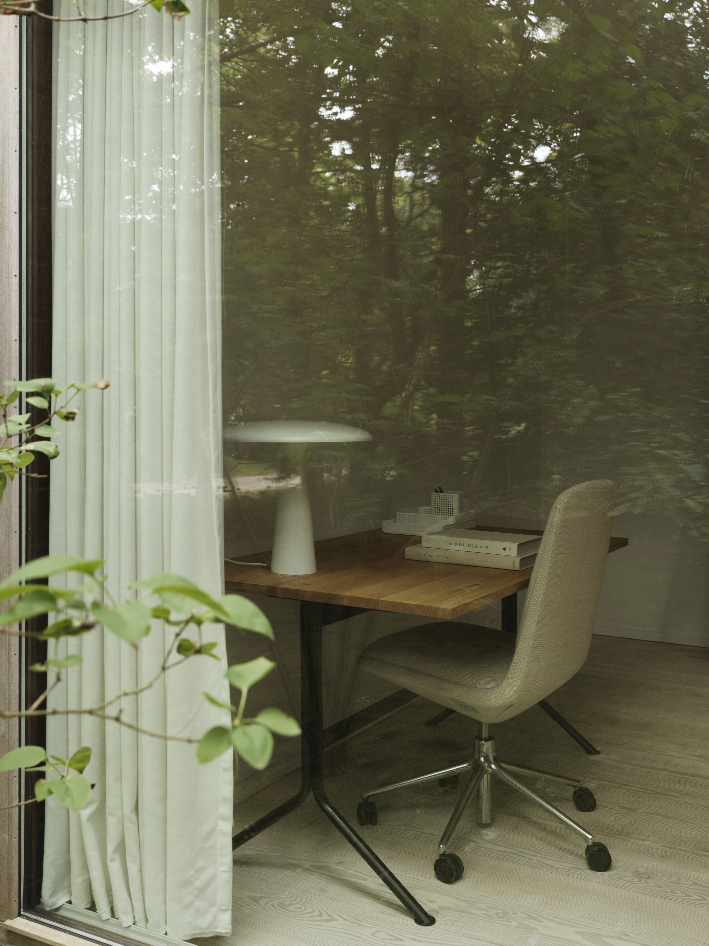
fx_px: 956
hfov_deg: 40.7
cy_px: 473
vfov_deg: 52.6
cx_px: 354
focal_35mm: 35
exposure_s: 1/90
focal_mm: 45
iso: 400
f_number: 8
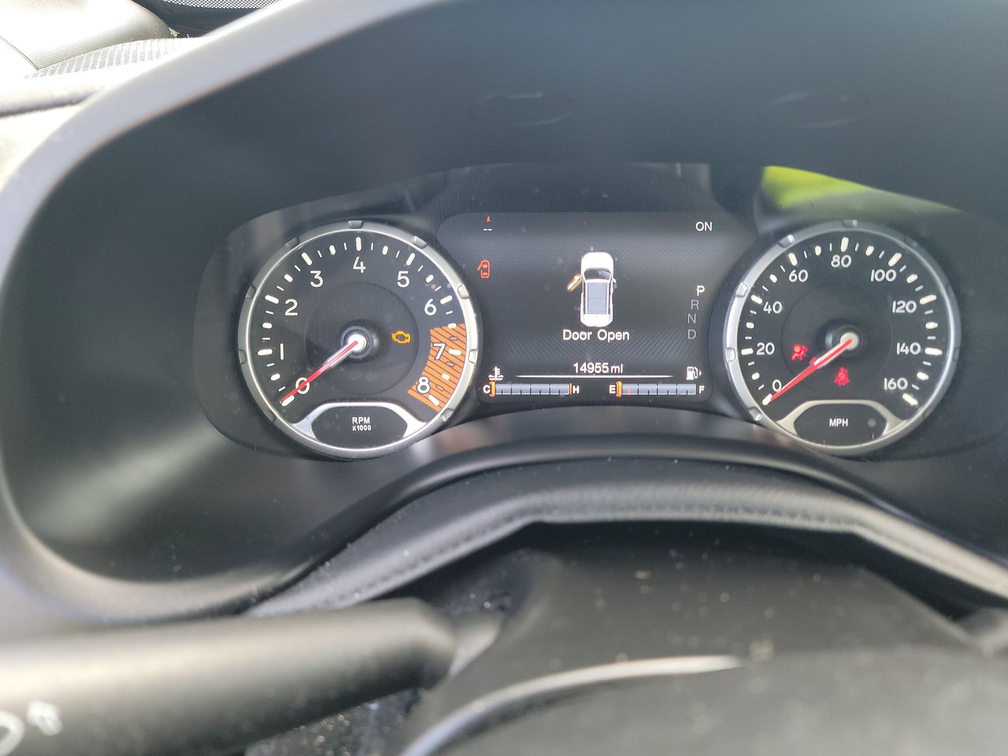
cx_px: 504
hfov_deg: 71.6
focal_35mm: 24
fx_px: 699
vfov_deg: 56.8
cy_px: 378
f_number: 1.8
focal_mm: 6.7
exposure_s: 1/59
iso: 260
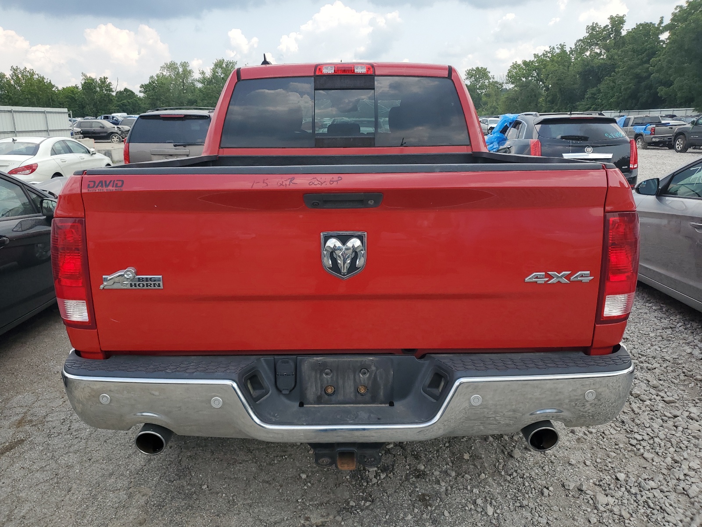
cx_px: 351
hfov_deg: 67.3
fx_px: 527
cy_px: 264
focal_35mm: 26
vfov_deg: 53.1
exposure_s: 1/1429
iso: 50
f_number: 1.5
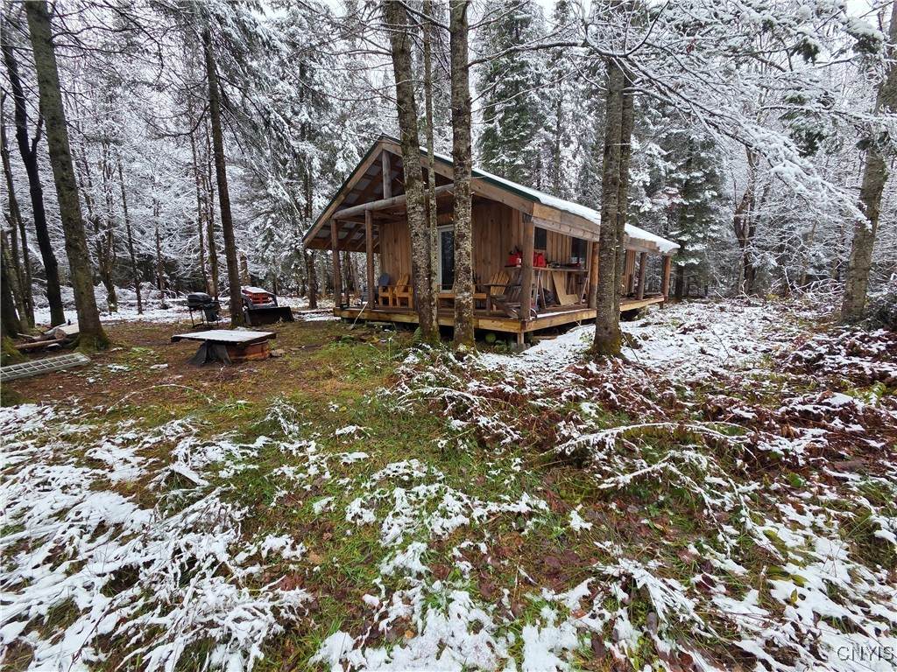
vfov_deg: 89.9
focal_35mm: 13
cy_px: 336
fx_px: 337
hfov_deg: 106.2
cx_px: 448
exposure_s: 1/137
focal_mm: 2.2
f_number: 2.2
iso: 50
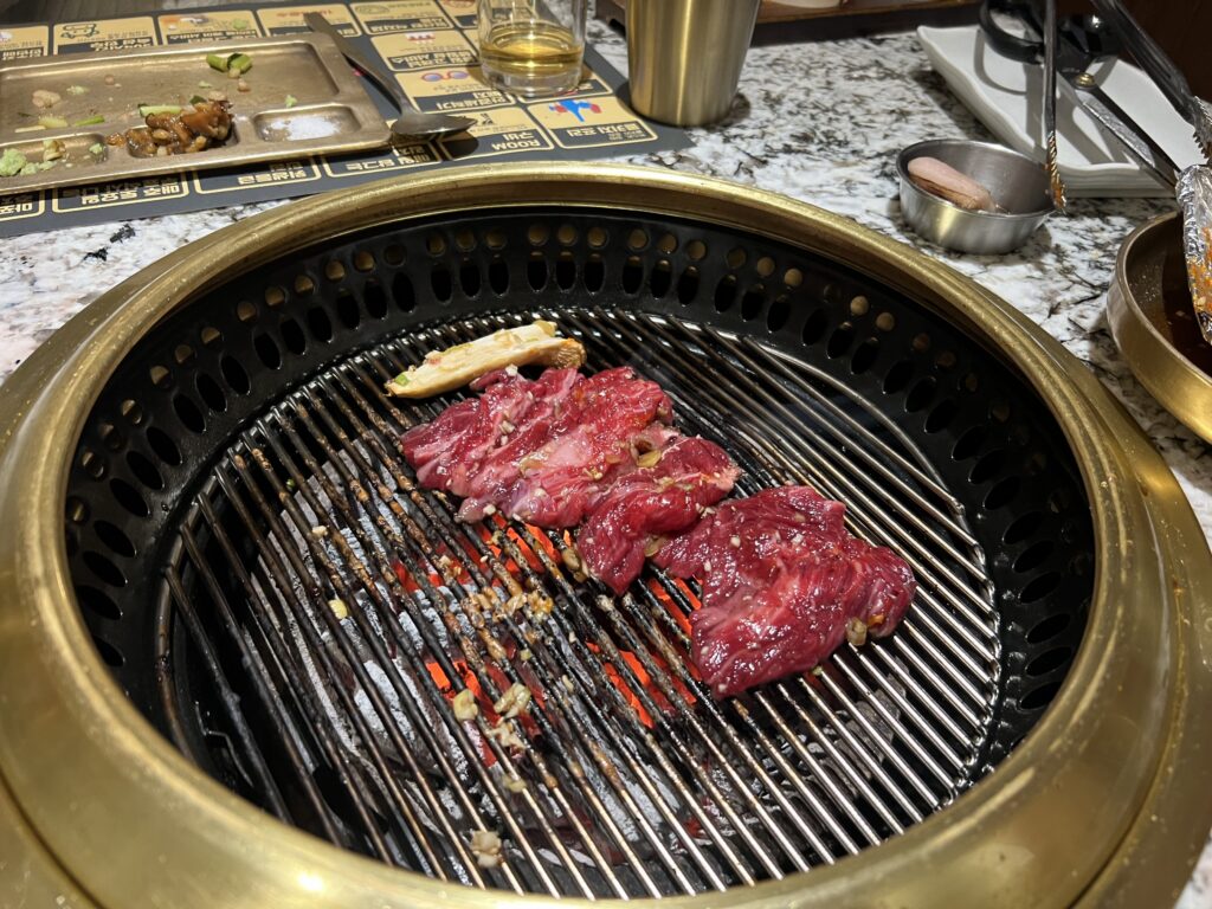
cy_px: 454
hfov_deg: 67.3
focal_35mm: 26
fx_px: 910
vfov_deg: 53.1
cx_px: 606
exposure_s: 1/60.2
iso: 160
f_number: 1.5
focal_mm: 5.7
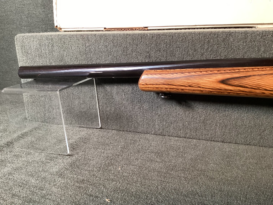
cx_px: 136
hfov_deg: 58.3
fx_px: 245
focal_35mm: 31
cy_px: 102
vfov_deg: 45.4
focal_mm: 3.3
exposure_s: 1/60
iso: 320
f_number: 2.4
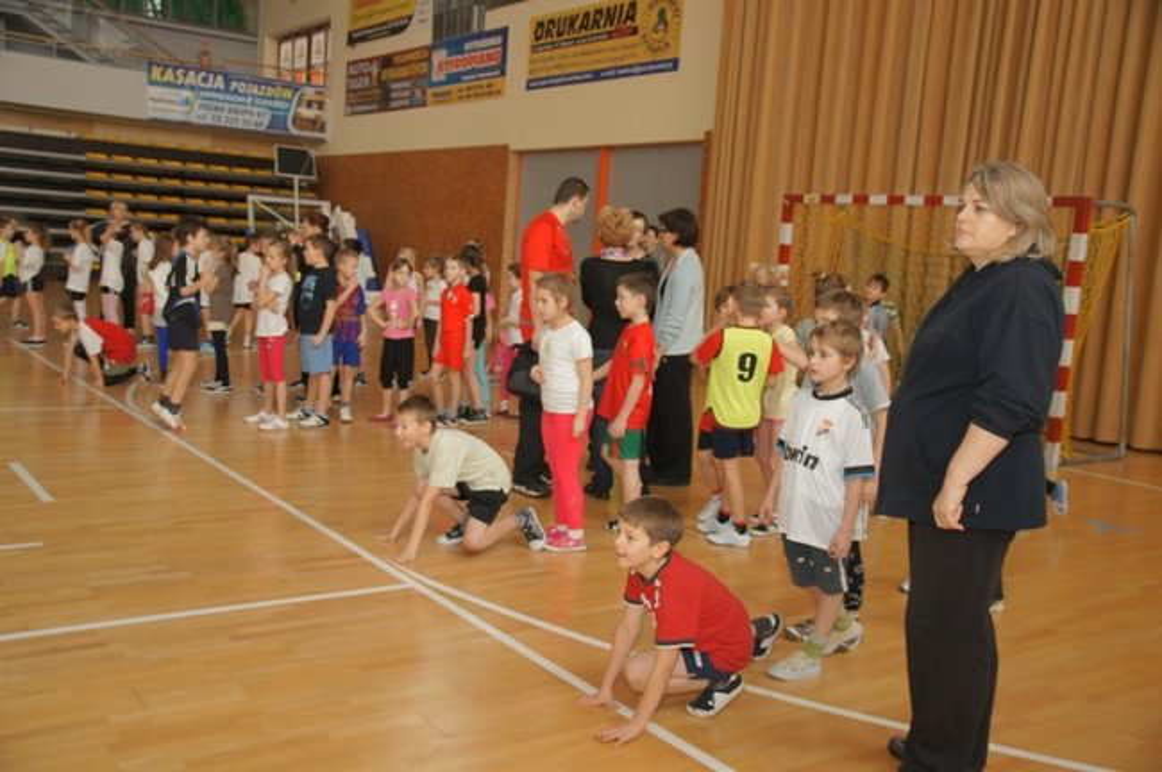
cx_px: 581
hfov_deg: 53.2
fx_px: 1161
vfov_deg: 36.8
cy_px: 386
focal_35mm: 36
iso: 400
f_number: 3.2
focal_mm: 24
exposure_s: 1/160
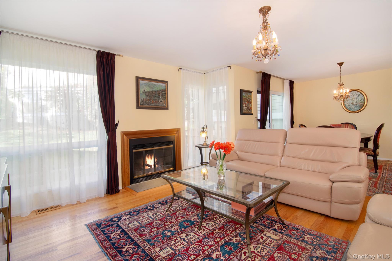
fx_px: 180
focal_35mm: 16
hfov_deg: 95.0
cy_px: 130
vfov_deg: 72.0
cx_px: 196
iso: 640
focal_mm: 11
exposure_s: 1/50
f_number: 8
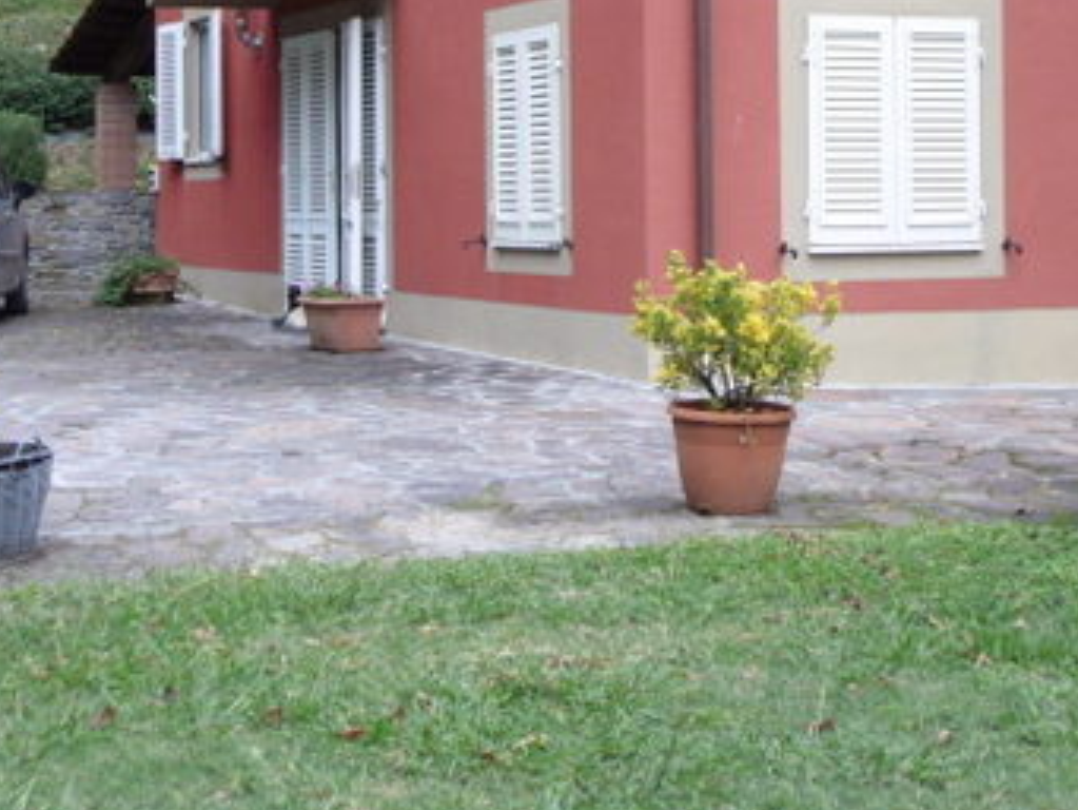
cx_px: 635
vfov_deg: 17.7
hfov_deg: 23.8
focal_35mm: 82
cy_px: 85
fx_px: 2555
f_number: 3.5
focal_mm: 6.4
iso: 100
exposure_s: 1/250
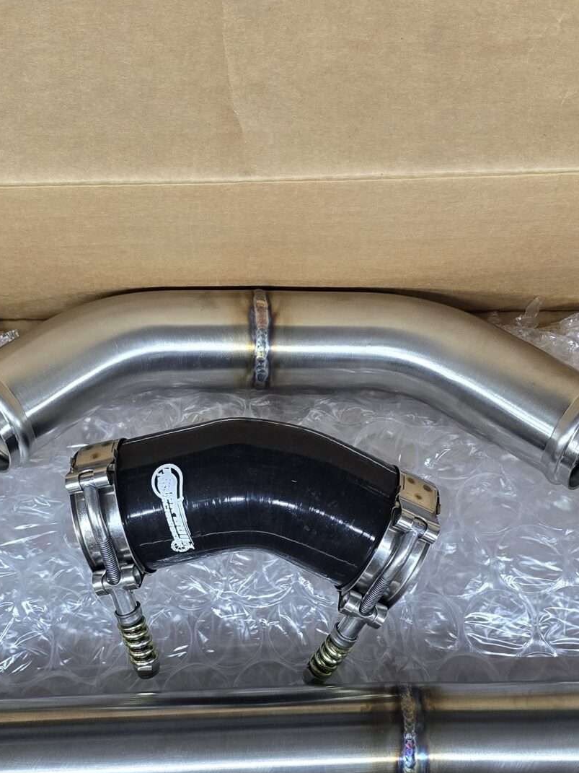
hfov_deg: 26.5
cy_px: 445
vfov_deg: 34.9
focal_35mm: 55
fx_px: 1227
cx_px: 268
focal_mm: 6.3
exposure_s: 1/120
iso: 500
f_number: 1.7
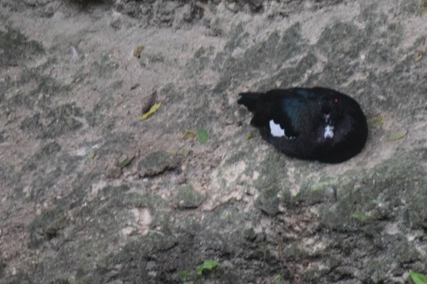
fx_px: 6591
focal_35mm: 556
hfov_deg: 3.7
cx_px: 303
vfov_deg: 2.5
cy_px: 158
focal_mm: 200
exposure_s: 1/500
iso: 1600
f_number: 5.6
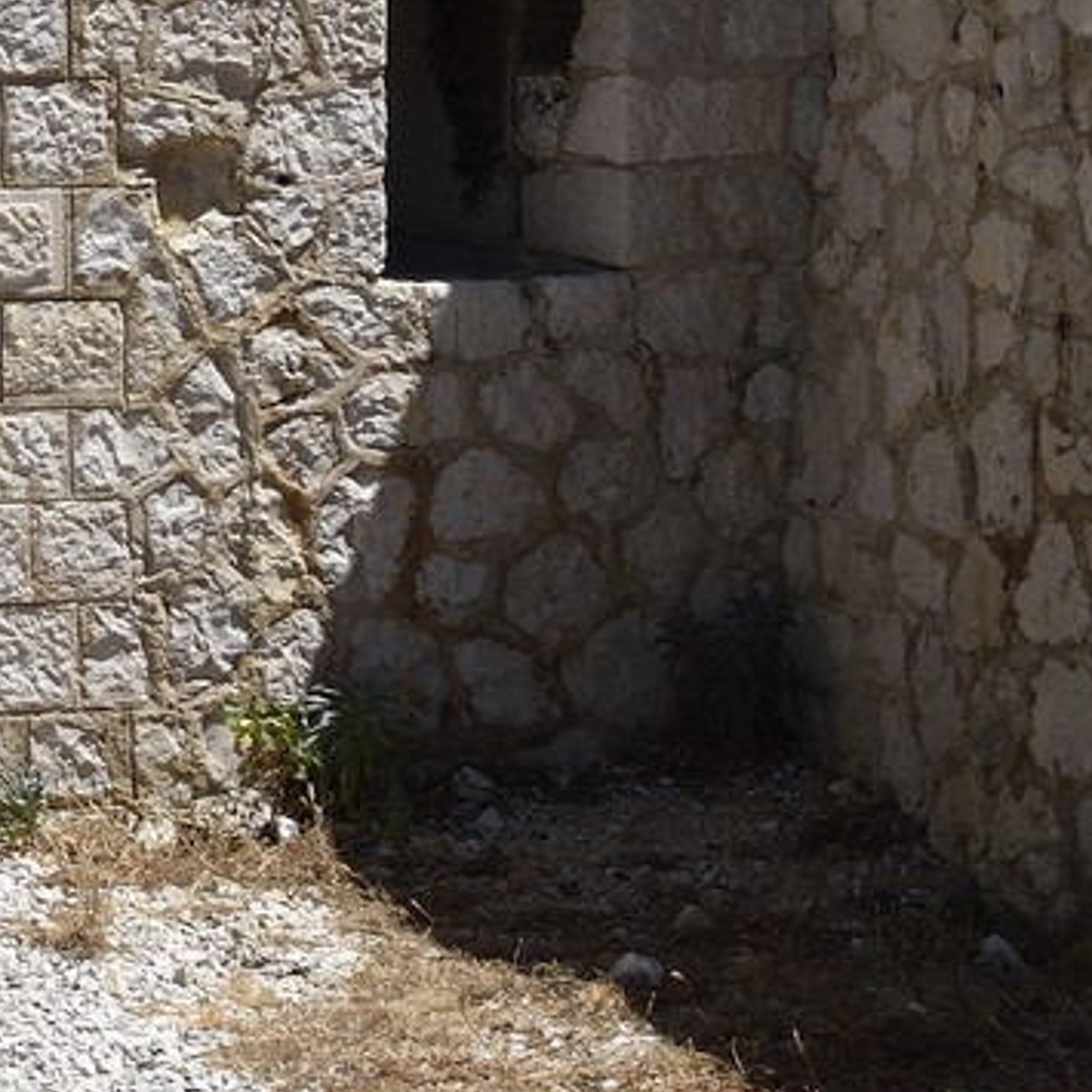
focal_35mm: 134
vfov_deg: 12.4
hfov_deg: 11.4
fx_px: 4783
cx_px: -1289
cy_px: -498
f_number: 11
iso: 200
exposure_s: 1/400
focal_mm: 35
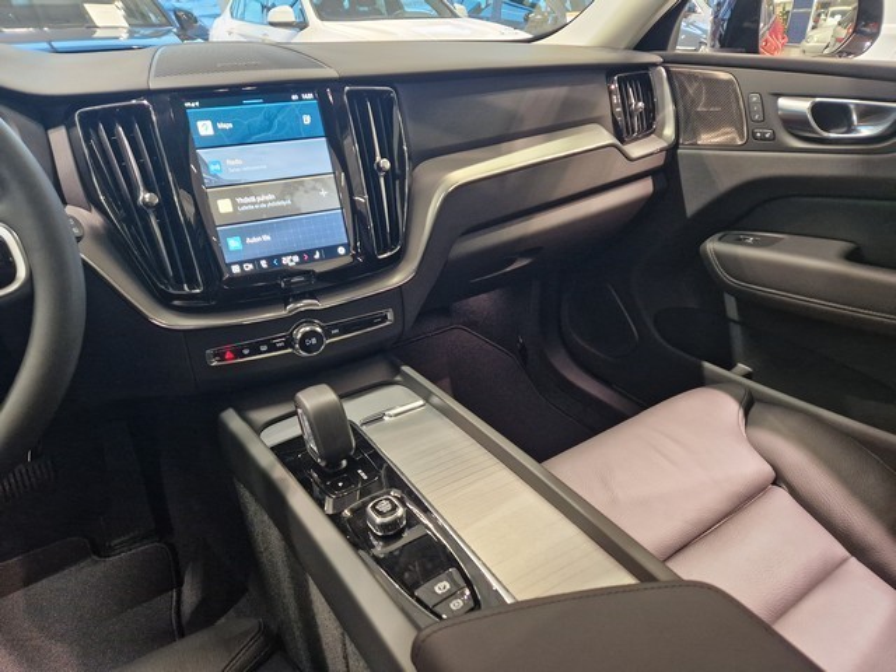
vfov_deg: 58.9
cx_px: 448
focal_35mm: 23
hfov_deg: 73.9
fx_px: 595
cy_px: 336
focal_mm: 5.4
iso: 500
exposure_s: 1/100
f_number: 1.8
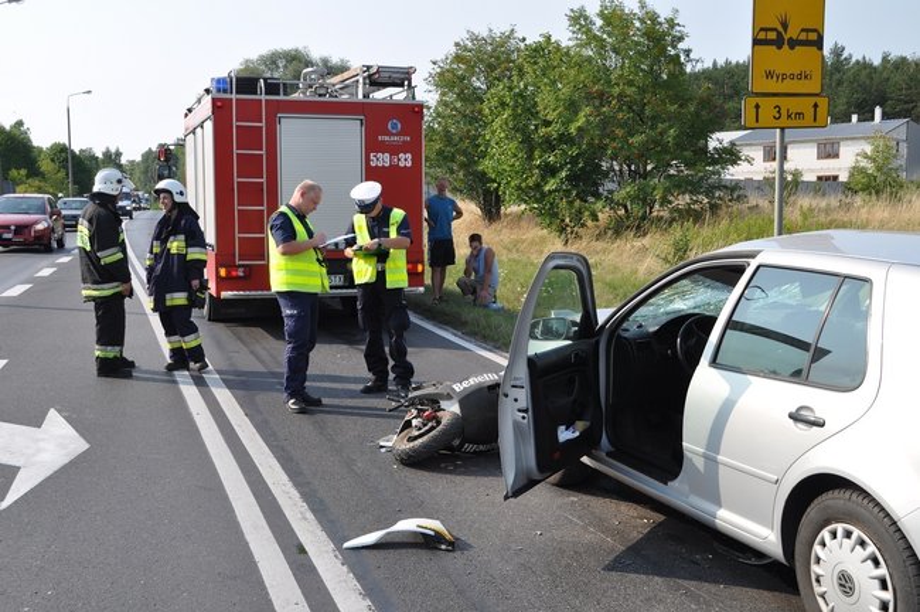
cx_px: 460
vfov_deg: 30.8
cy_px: 306
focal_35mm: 44
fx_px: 1111
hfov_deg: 45.0
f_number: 9
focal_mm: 29
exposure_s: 1/320
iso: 200
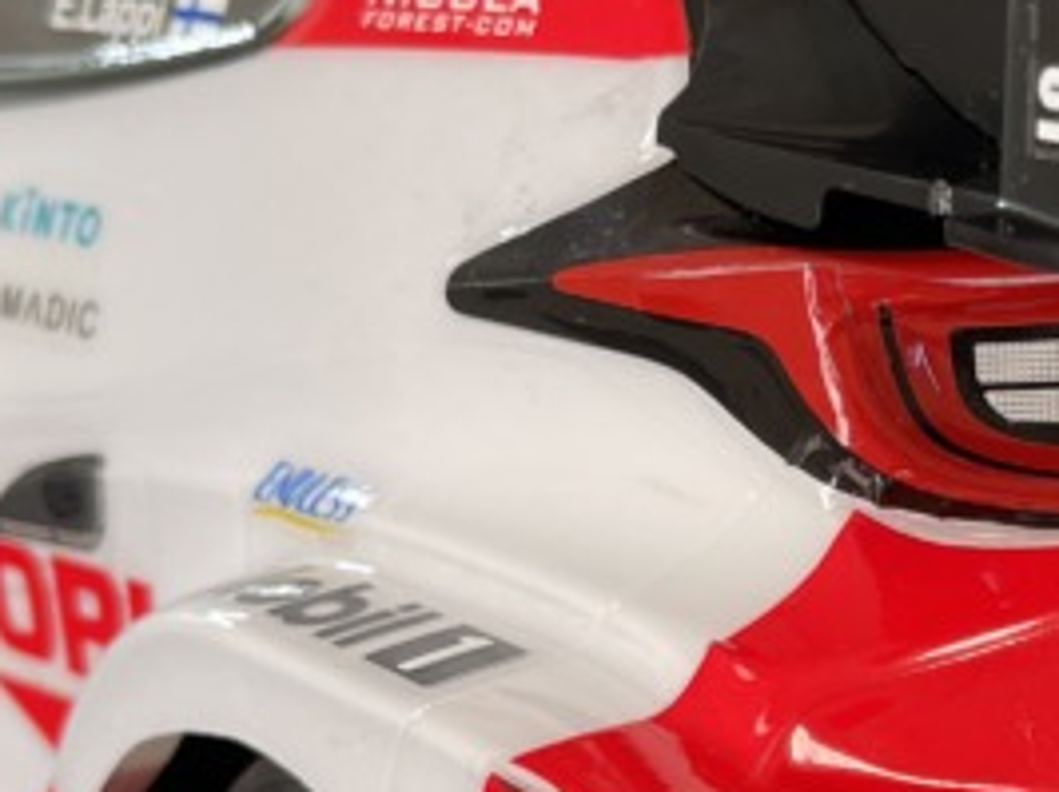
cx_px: 1051
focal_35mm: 94
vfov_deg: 15.7
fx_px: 2873
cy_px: 545
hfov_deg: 20.3
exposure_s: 1/100
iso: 100
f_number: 1.6
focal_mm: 5.1
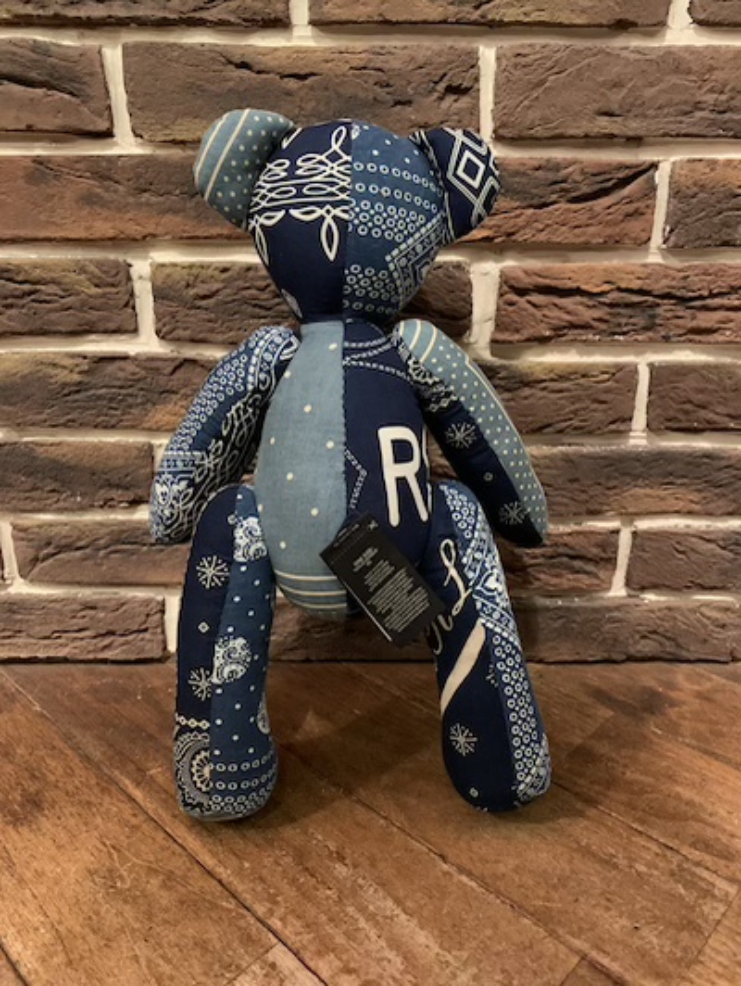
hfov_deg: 53.1
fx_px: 741
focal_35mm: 26
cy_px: 493
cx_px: 370
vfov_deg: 67.3
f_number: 1.8
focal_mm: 4.25
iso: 640
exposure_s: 1/24
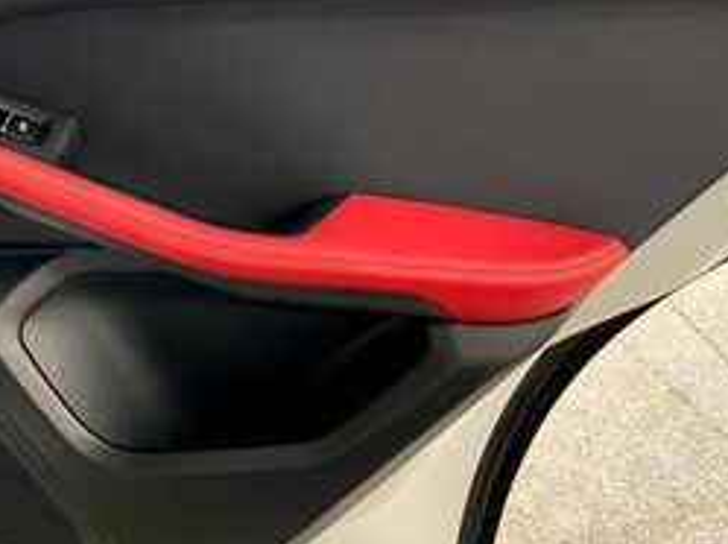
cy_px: 121
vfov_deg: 29.0
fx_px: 1029
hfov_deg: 38.8
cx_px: 281
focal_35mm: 49
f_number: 1.8
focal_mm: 3
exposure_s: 1/60
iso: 125
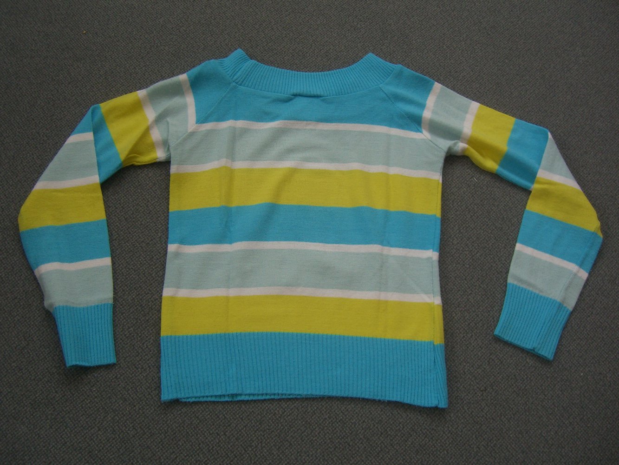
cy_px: 232
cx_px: 310
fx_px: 680
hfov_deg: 49.0
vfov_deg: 37.7
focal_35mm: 38
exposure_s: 1/30
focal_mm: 7.9
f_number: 2.8
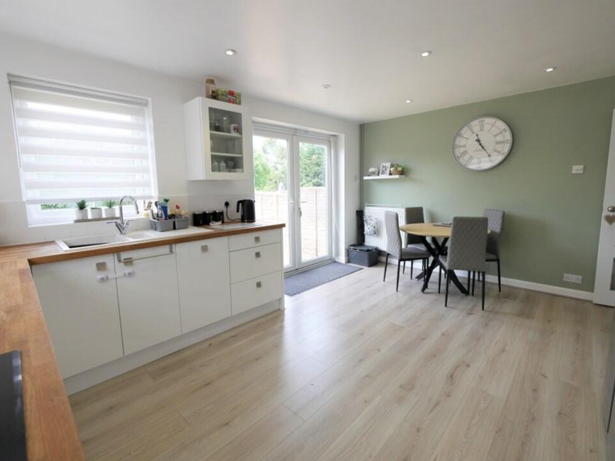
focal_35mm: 15
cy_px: 219
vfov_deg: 81.7
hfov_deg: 98.2
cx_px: 307
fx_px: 266
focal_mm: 7
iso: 200
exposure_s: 1/100
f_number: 4
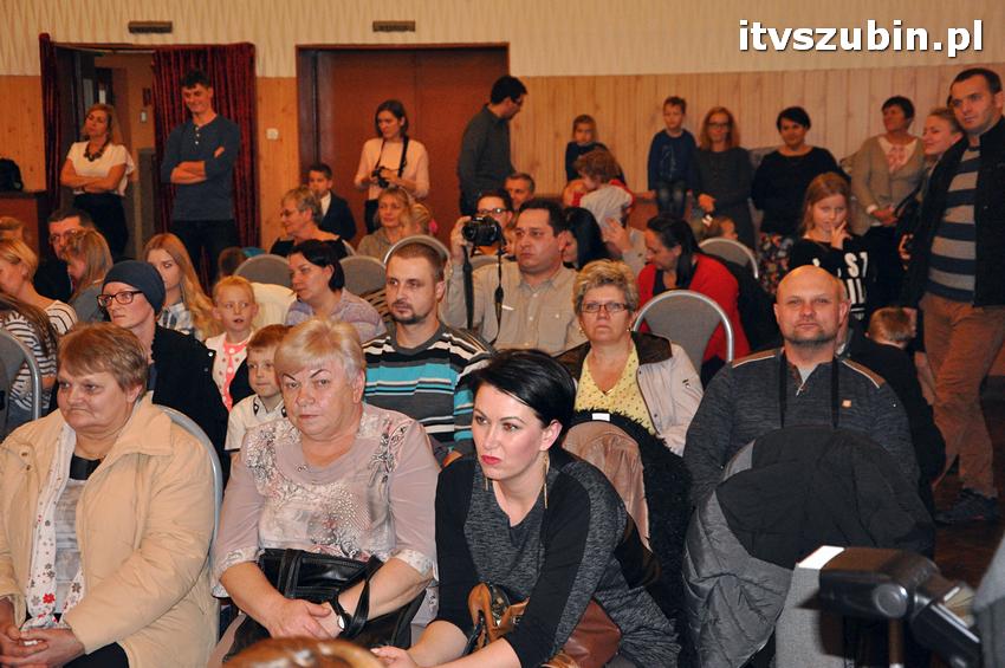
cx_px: 502
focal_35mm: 63
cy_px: 334
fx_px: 1757
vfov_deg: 21.5
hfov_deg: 31.9
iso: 2000
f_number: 5
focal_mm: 42
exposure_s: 1/60
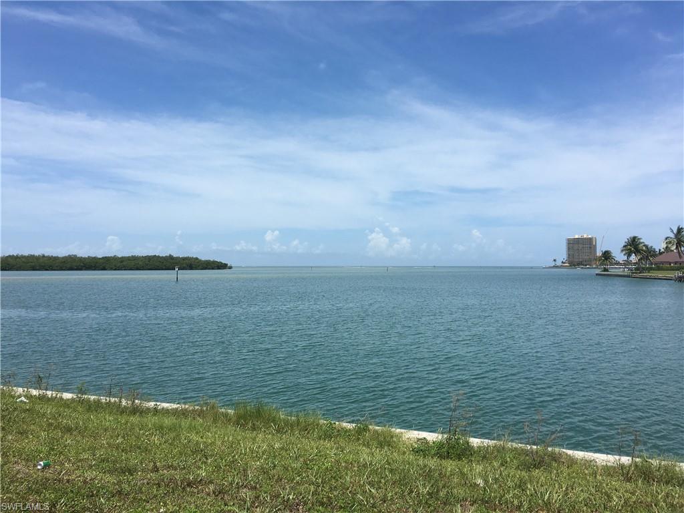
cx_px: 342
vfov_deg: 48.2
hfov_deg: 61.7
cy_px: 256
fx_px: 573
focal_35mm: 29
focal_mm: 4.15
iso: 25
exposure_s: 1/2404
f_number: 2.2
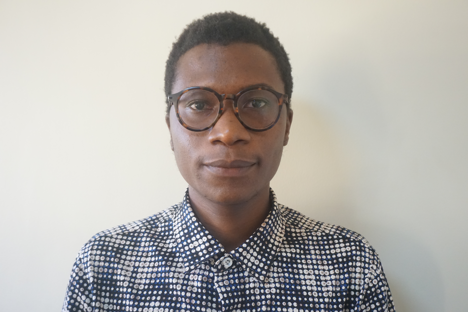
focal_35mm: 34
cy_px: 156
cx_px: 234
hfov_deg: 55.1
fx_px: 448
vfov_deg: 38.4
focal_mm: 23
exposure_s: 1/160
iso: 2500
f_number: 4
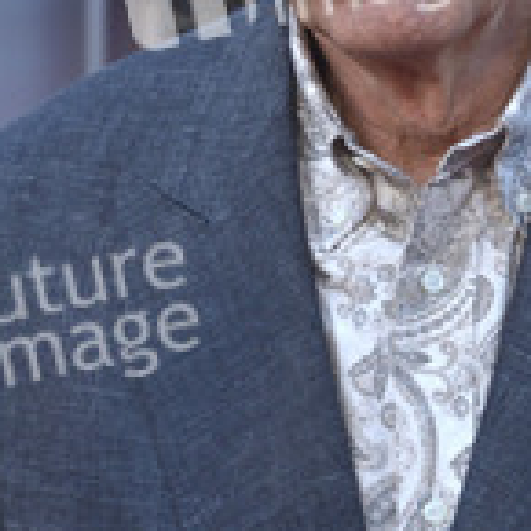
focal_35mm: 216
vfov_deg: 8.1
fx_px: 3749
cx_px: 412
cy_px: 146
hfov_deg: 8.1
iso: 400
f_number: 7.1
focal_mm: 92
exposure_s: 1/250
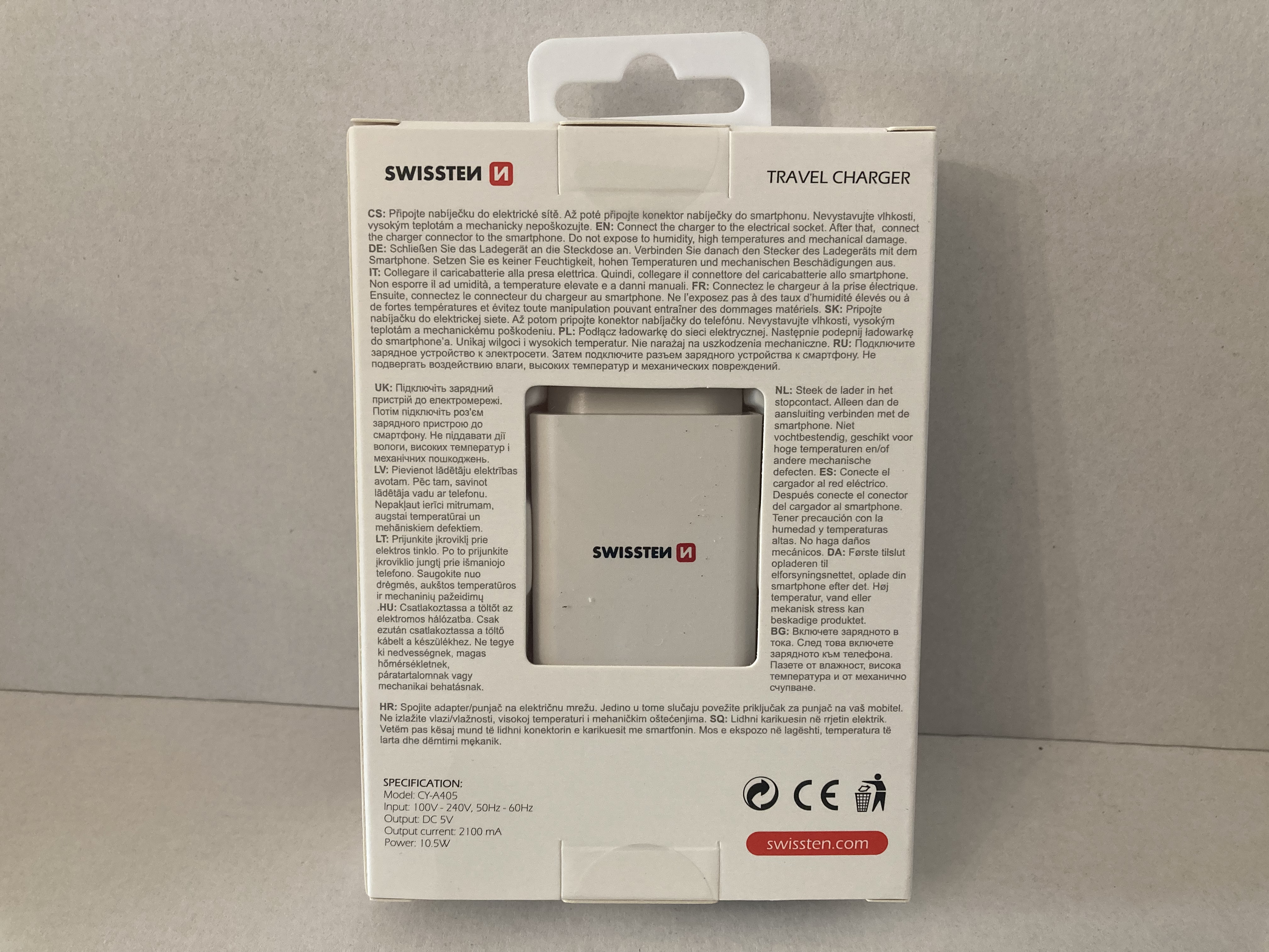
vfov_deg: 49.7
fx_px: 1026
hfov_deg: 63.4
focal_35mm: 28
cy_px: 476
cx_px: 634
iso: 125
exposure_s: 1/50
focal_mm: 3.99
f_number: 1.8
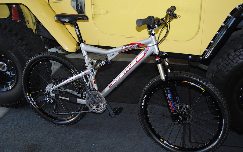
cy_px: 79
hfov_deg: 49.3
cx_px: 121
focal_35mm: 40
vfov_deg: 32.0
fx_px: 265
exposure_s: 1/60
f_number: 4.2
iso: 200
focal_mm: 26
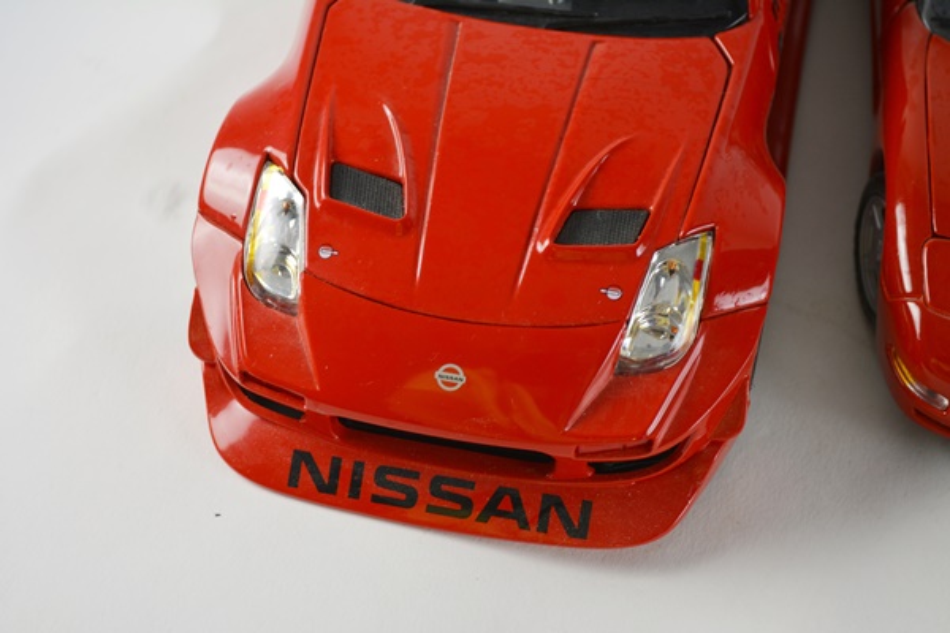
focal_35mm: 66
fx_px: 1742
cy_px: 316
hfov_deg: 30.5
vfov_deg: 20.6
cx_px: 475
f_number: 5.6
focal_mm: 44
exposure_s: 1/125
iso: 400
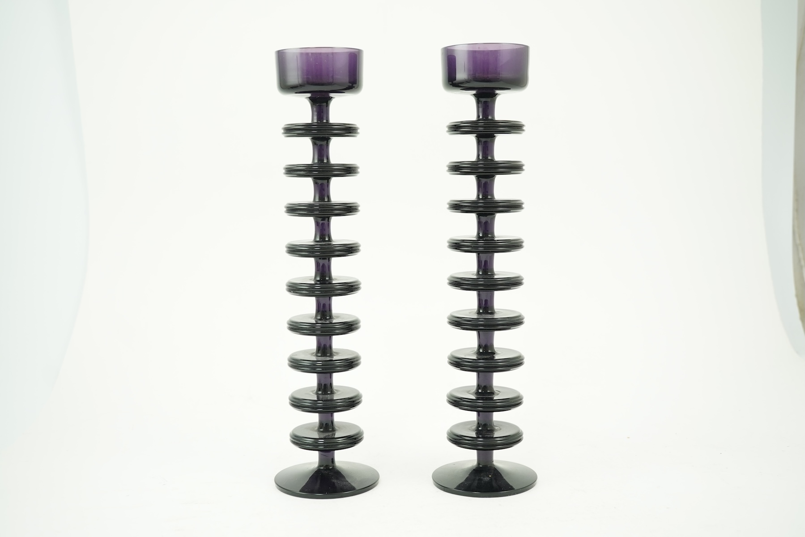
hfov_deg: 43.6
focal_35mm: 45
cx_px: 402
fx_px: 1006
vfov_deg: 29.9
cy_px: 268
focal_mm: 30
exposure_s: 1/40
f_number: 7.1
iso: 500
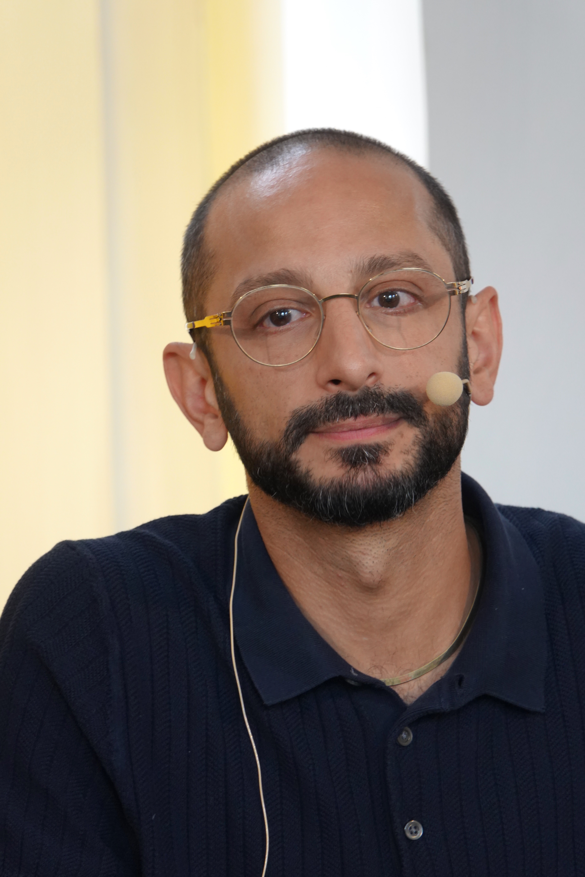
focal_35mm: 554
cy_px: 438
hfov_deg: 2.5
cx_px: 292
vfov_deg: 3.7
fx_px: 13503
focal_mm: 203.2
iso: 800
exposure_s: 1/80
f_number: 4
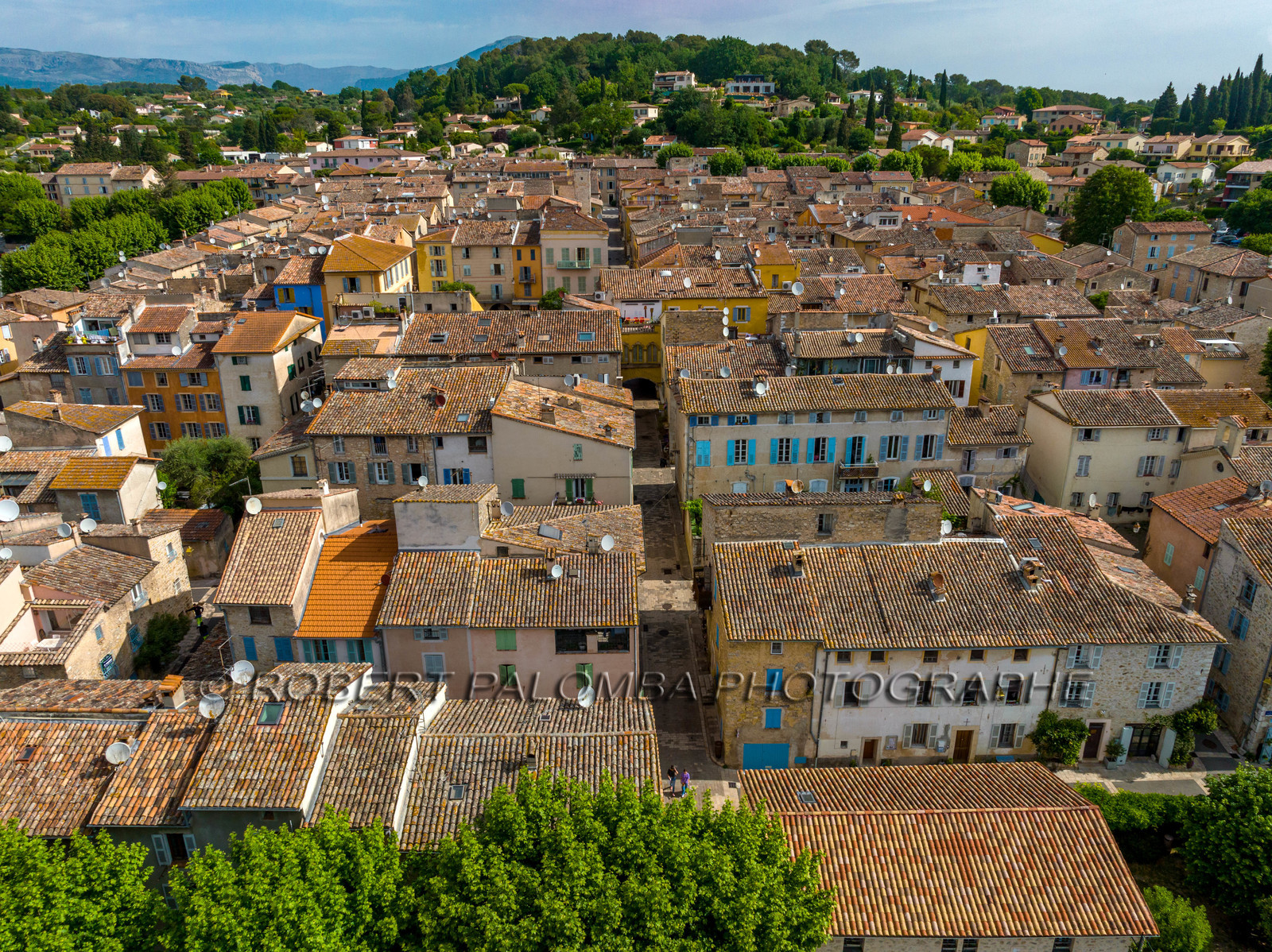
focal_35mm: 24
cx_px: 636
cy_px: 476
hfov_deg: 71.6
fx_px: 881
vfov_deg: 56.8
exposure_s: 1/640
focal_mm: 12.3
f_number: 8
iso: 200
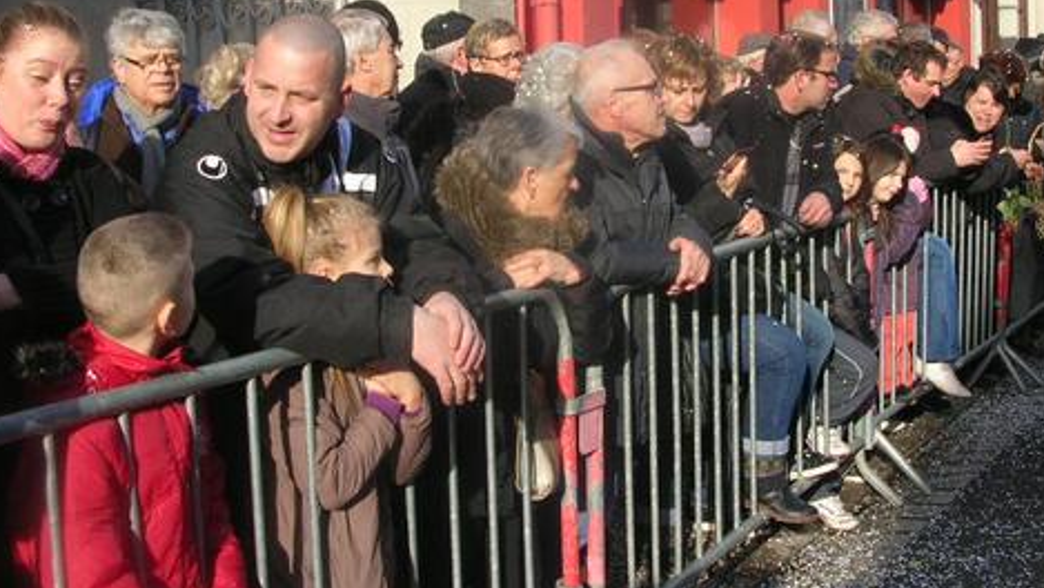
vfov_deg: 22.9
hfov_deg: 39.7
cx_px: 628
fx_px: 1440
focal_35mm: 52
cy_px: 167
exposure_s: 1/143
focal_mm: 5.8
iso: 50
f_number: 5.6
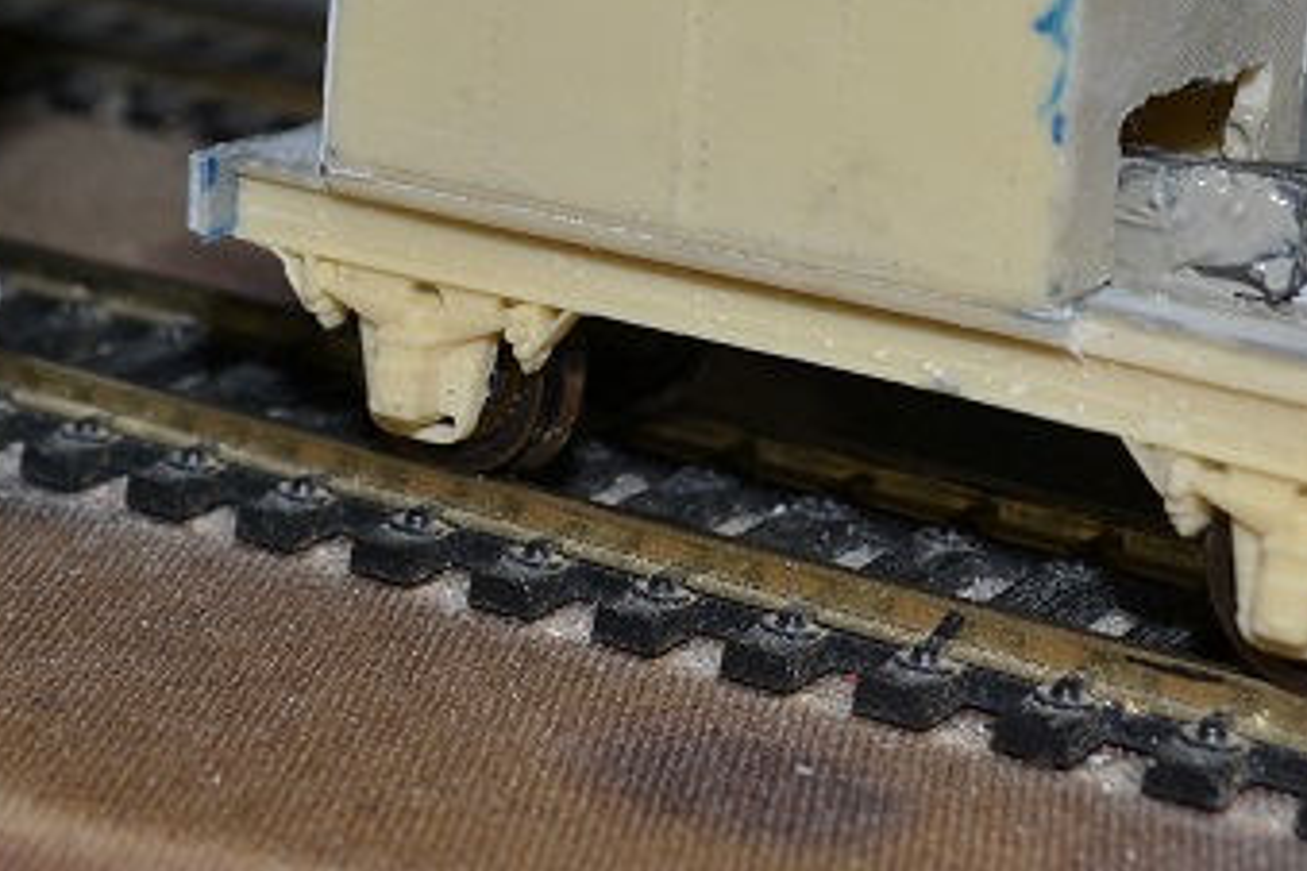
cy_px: 104
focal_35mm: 107
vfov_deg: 12.7
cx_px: 405
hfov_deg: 19.0
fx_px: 3884
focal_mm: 28
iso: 100
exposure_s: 1/60
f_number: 8
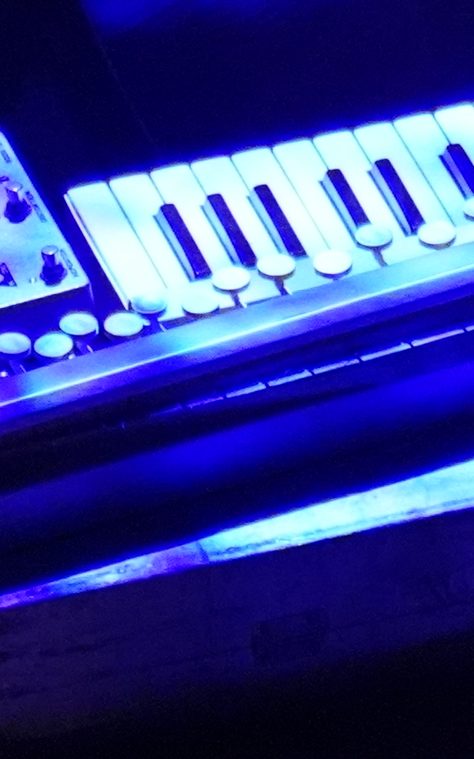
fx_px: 13459
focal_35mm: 651
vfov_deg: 3.2
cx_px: 381
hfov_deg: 2.0
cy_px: -627
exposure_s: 1/125
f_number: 4
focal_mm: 105
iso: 12800
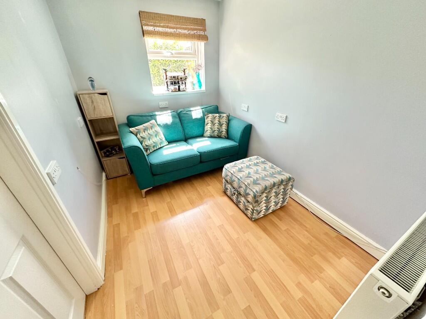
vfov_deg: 85.7
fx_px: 172
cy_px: 160
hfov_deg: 102.1
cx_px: 213
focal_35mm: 14
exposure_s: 1/99
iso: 320
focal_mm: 2.22
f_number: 2.2
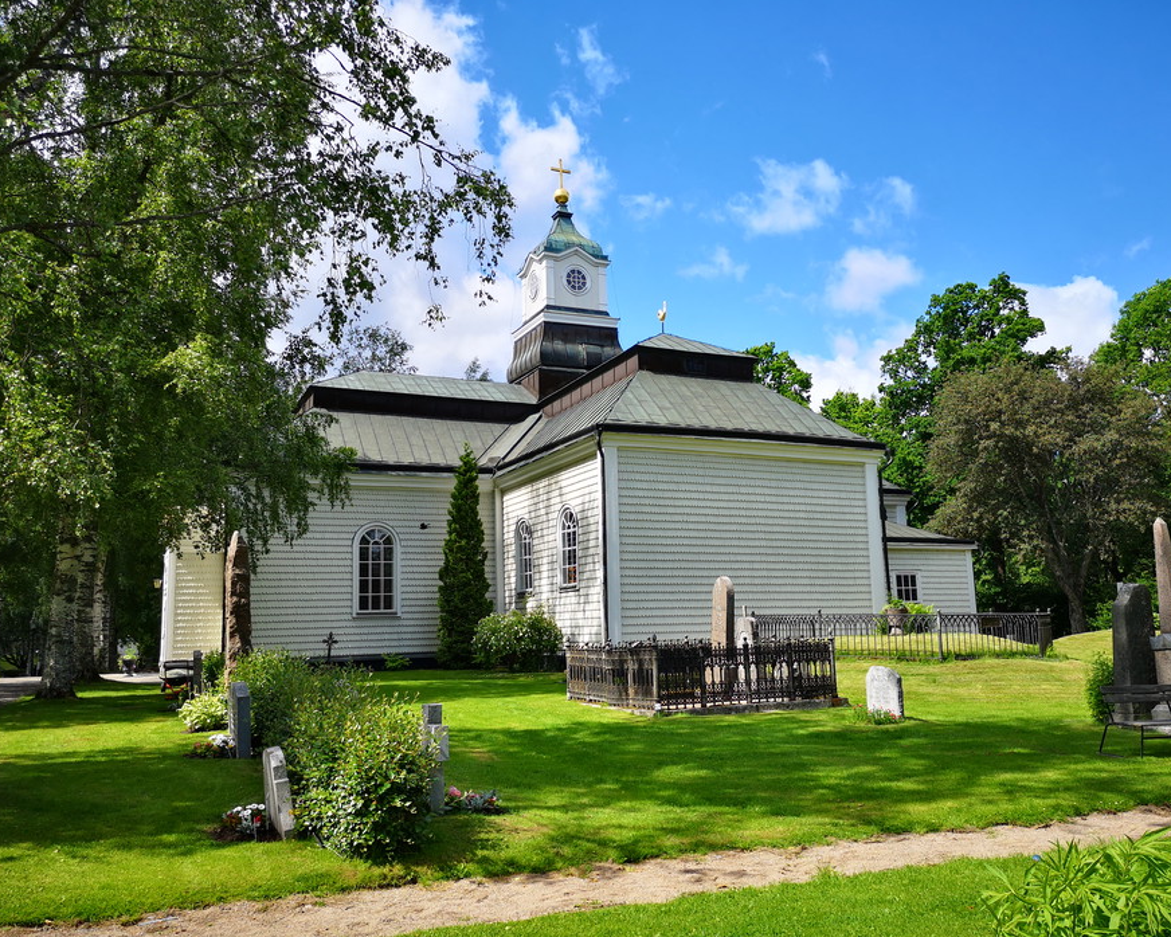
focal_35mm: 29
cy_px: 477
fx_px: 1005
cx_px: 608
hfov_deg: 60.4
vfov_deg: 50.0
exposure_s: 1/1835
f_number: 1.8
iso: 50
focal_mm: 3.95
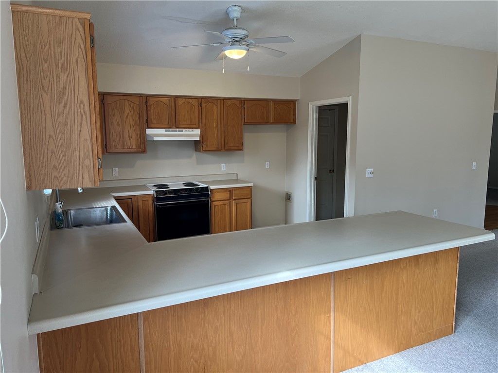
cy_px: 186
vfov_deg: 53.1
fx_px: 374
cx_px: 249
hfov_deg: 67.3
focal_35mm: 26
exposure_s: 1/120
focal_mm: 5.7
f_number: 1.5
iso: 64
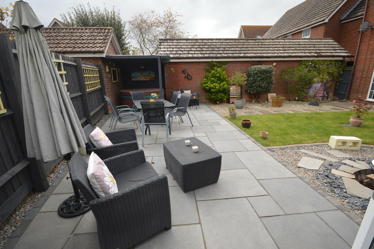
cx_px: 187
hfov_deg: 100.4
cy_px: 124
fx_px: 156
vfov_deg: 77.2
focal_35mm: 15
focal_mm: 10
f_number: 5.6
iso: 100
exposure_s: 1/125
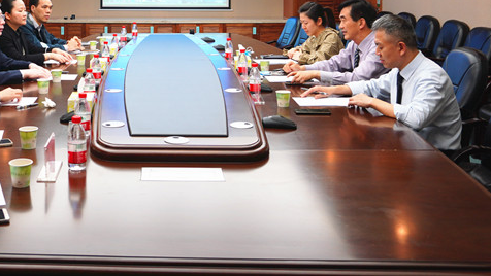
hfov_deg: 44.2
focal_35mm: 45
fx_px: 584
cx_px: 127
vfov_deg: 25.4
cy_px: 5
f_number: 3.5
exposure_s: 1/30
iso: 200
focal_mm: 17
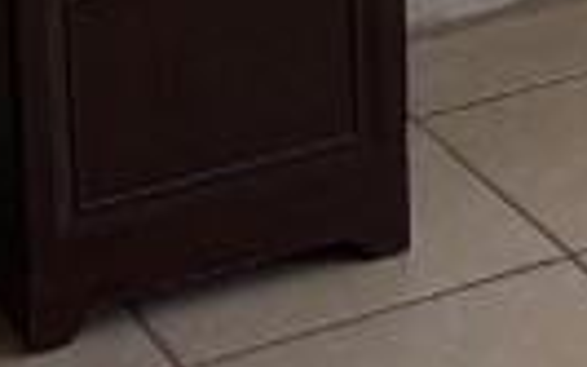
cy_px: -752
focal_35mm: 196
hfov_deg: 10.0
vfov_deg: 6.1
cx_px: 1103
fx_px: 3134
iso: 100
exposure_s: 1/120
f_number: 1.78
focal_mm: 6.76
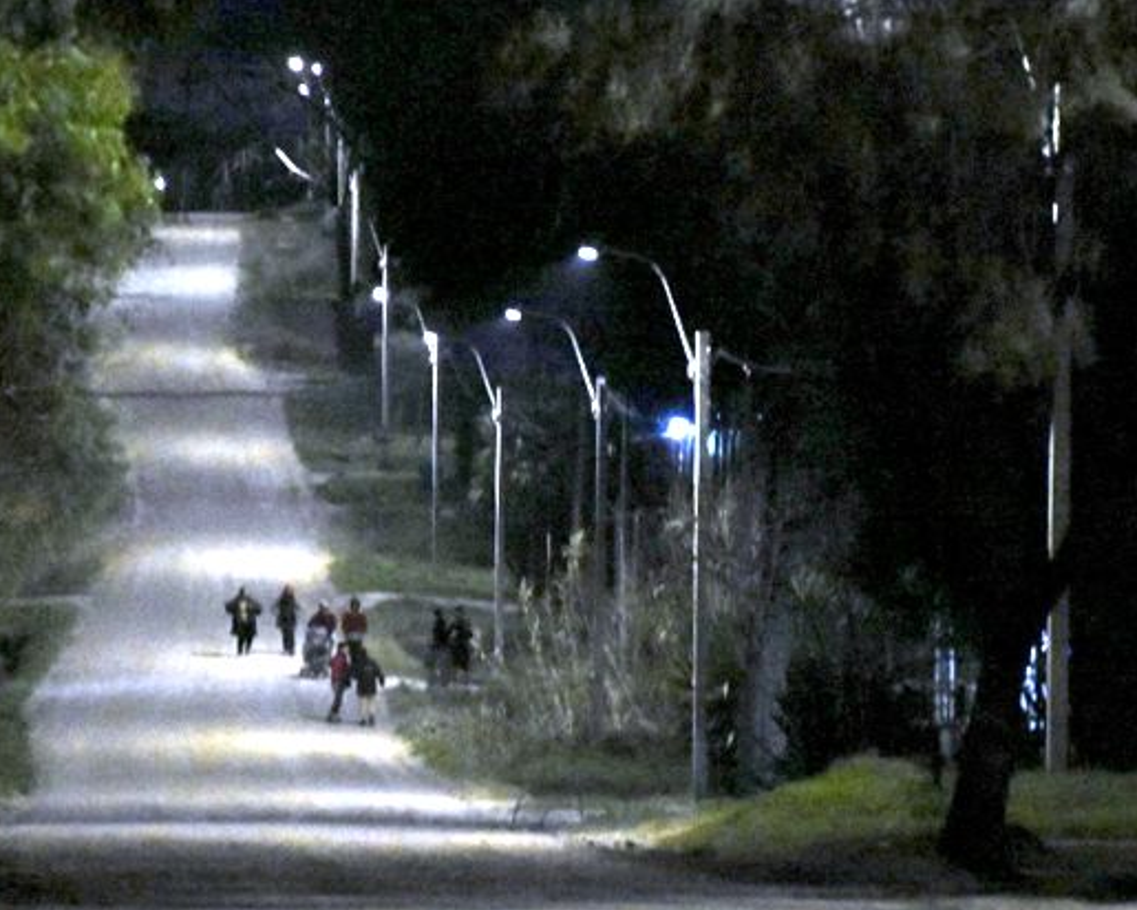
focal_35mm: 197
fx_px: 6629
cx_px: 618
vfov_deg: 7.8
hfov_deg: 9.8
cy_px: 484
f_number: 5.3
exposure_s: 1/60
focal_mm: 80
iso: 8000
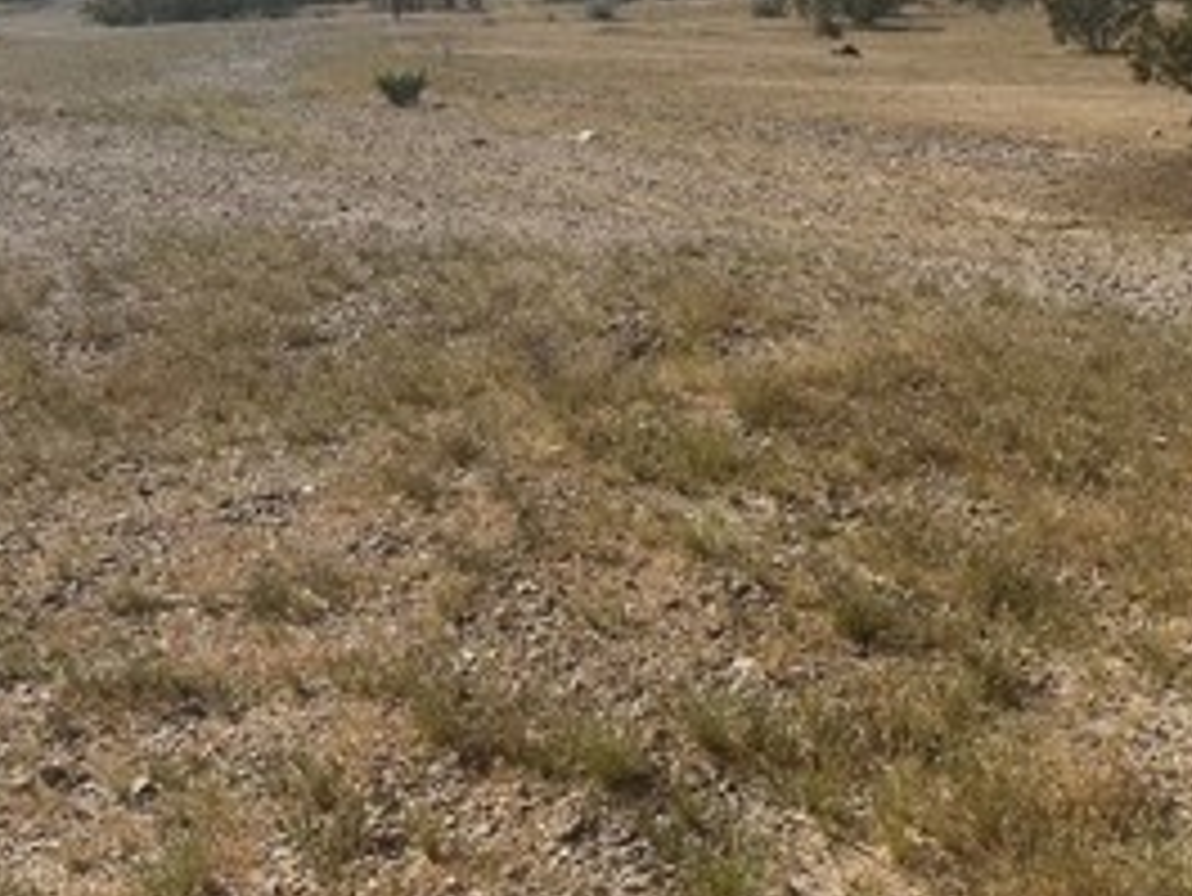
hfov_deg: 33.2
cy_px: 266
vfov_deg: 25.1
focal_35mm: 58
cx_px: 657
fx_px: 1998
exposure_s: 1/7576
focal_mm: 6.86
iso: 80
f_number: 1.78
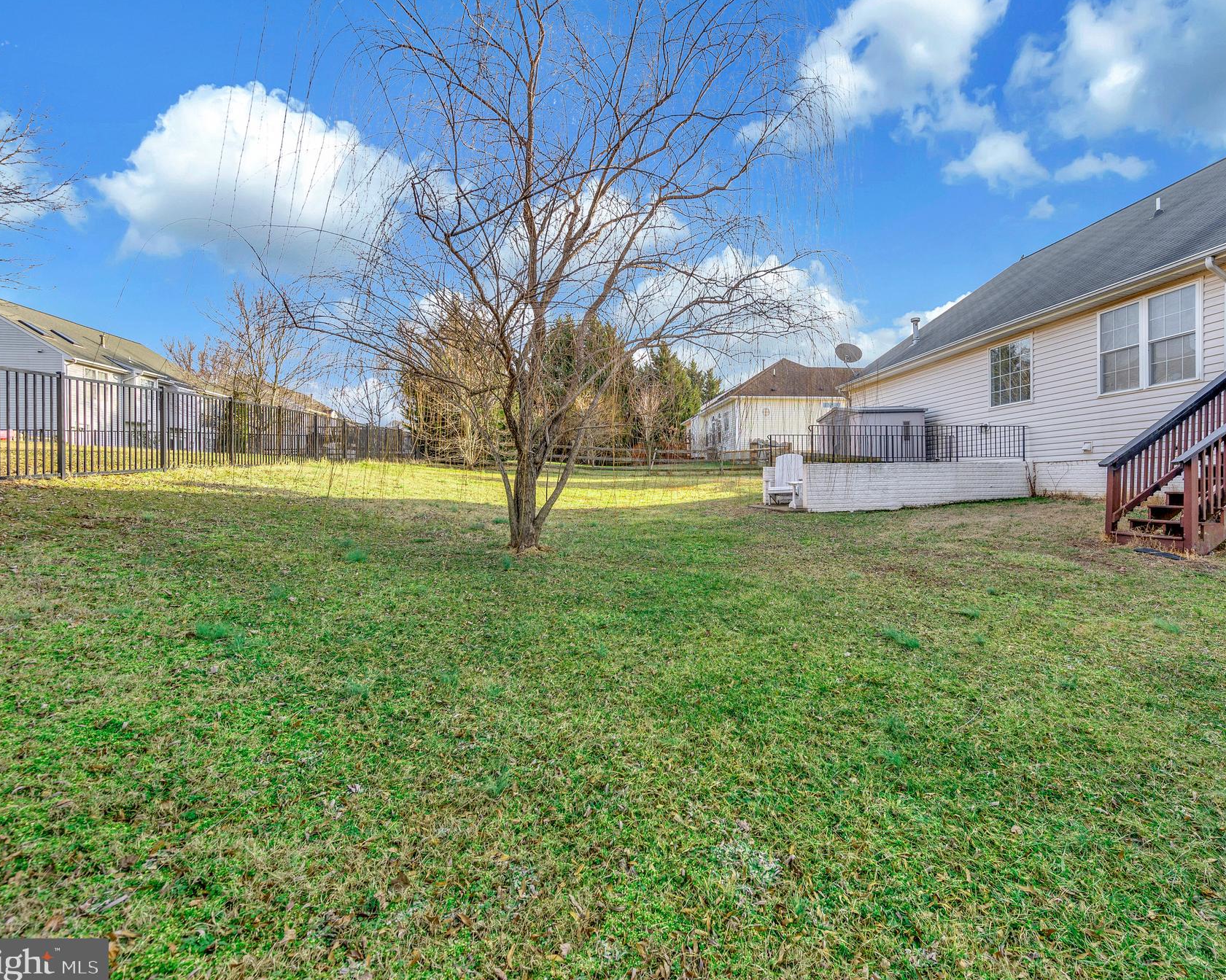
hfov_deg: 92.6
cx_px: 694
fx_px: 580
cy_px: 494
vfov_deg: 80.4
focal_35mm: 16
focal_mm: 14
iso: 100
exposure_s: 1/250
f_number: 5.6
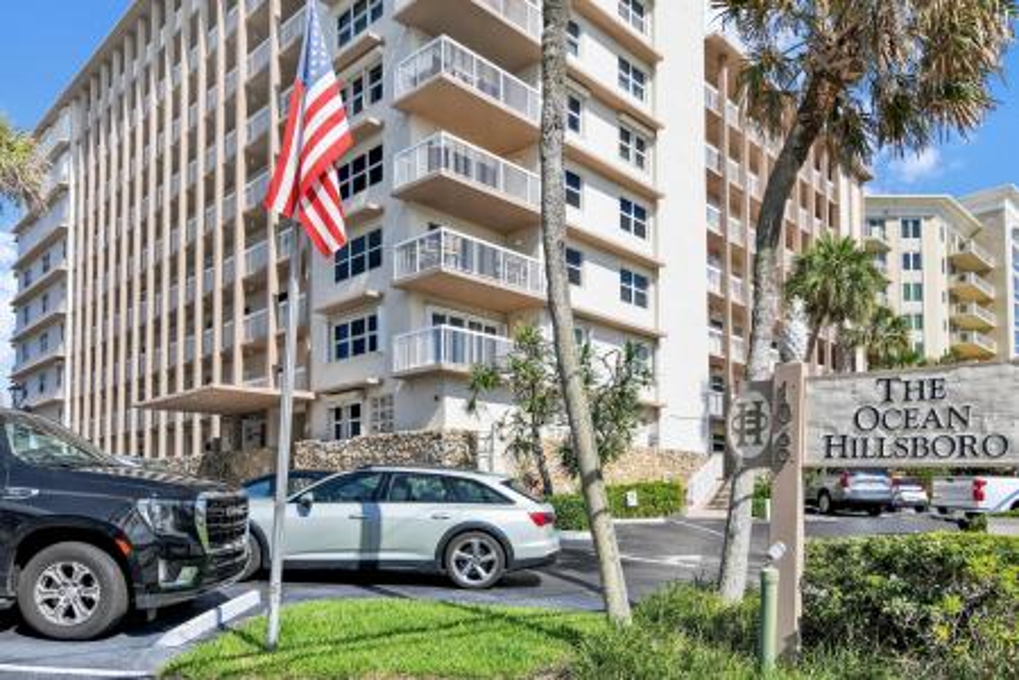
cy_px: 340
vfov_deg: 51.3
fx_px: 708
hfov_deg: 71.5
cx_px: 510
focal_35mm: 25
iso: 125
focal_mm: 25
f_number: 8
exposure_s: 1/1000
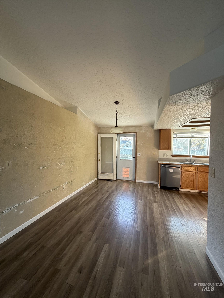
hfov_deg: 85.7
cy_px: 149
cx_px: 112
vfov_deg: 102.1
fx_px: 121
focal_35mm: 14
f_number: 2.2
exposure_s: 1/121
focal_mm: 2.22
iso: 200
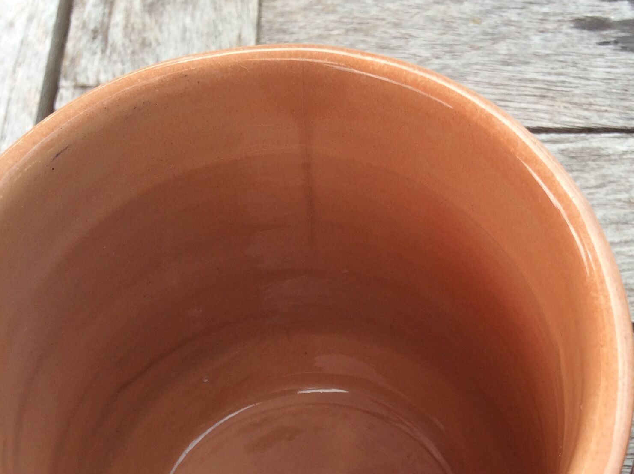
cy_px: 329
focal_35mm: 56
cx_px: 377
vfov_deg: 25.8
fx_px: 1024
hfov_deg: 34.3
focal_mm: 3.3
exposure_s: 1/212
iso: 32
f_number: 2.4
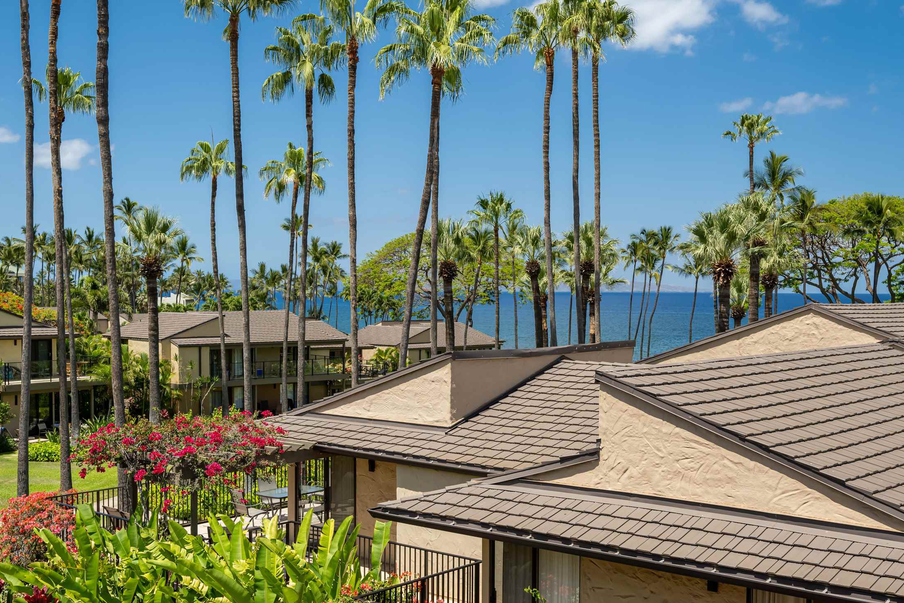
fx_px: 1055
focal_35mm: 42
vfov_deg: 31.9
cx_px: 473
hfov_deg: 46.4
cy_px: 343
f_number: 7.1
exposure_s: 1/250
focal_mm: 30
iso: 250
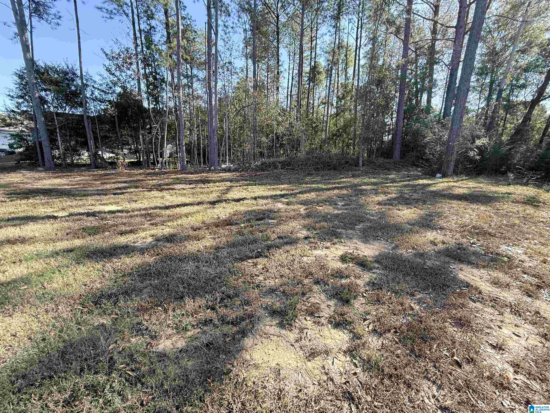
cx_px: 275
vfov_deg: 85.7
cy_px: 206
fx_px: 222
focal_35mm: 14
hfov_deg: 102.1
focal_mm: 2.22
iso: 50
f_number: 2.2
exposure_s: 1/224
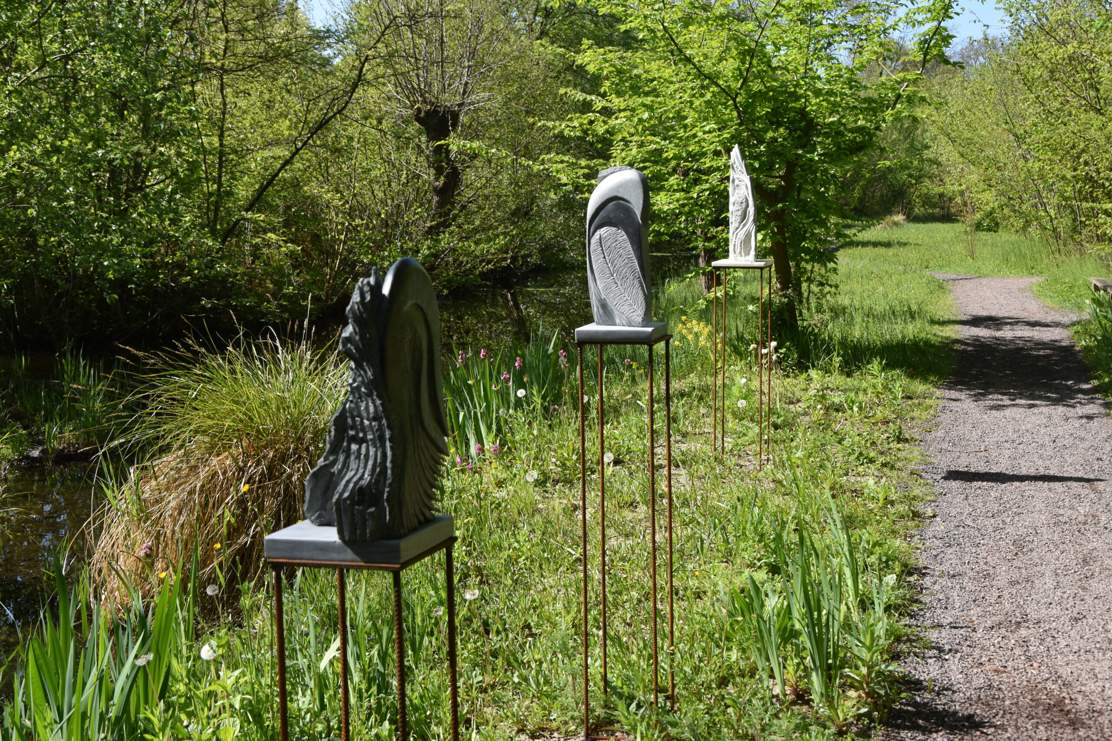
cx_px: 556
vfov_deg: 28.1
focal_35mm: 48
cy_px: 370
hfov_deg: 41.1
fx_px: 1483
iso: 200
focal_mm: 32
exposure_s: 1/250
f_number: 8
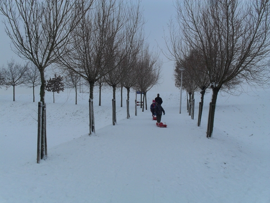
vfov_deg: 40.7
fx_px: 273
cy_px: 102
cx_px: 135
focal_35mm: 35
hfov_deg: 52.6
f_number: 8.4
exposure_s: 1/125
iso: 100
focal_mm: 6.3
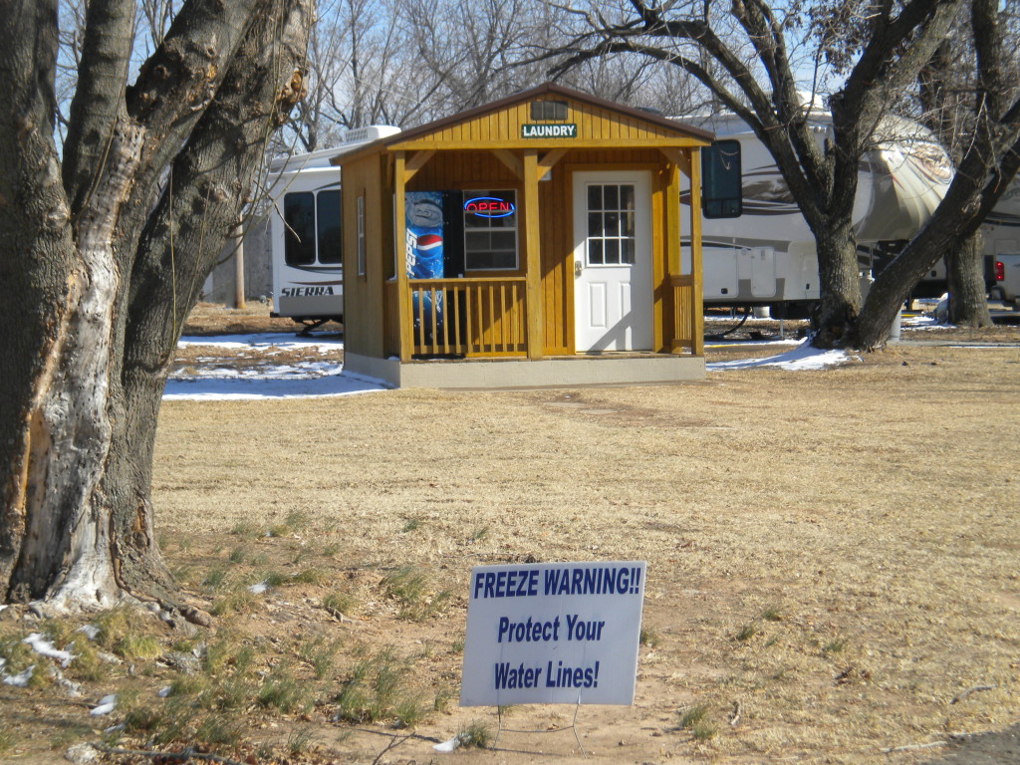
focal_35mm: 105
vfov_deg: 14.1
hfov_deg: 18.7
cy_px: 382
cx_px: 510
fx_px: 3094
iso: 92
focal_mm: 18.9
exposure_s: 1/370
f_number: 5.9
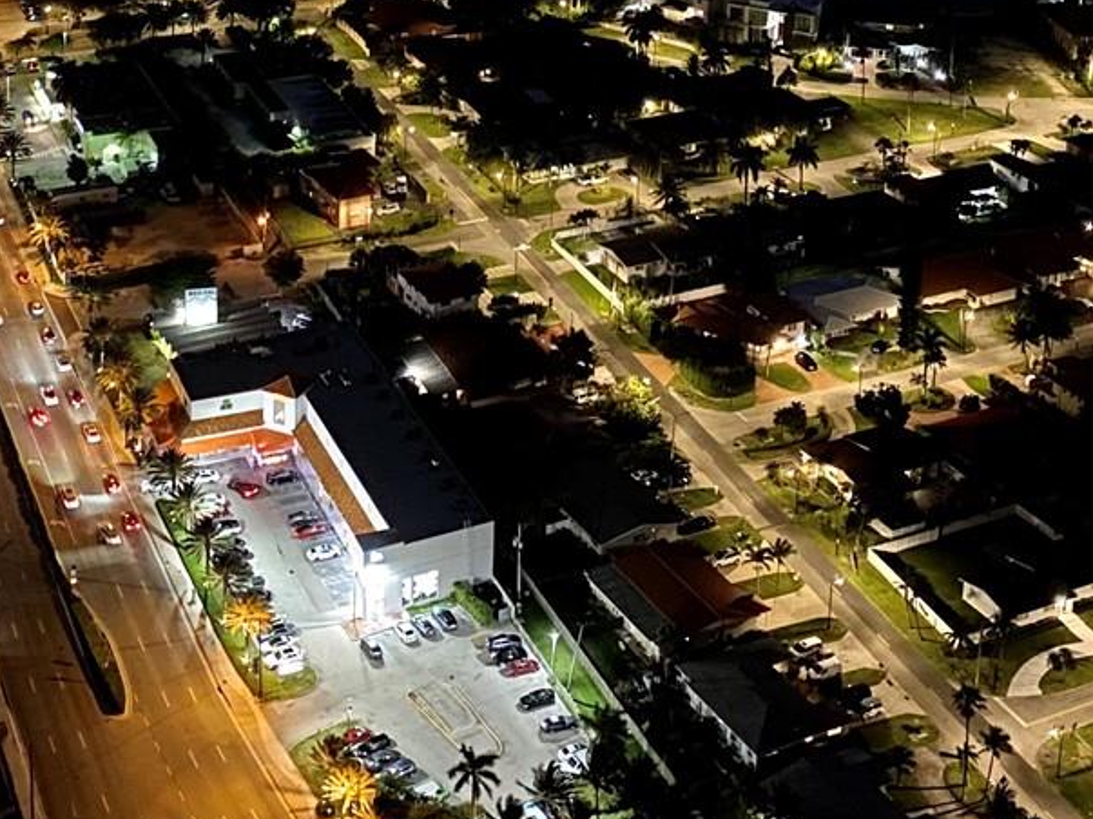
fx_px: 2178
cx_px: 428
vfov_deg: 19.9
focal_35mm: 69
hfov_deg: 28.1
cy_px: -185
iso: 500
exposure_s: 1/10
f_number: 1.8
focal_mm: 4.25
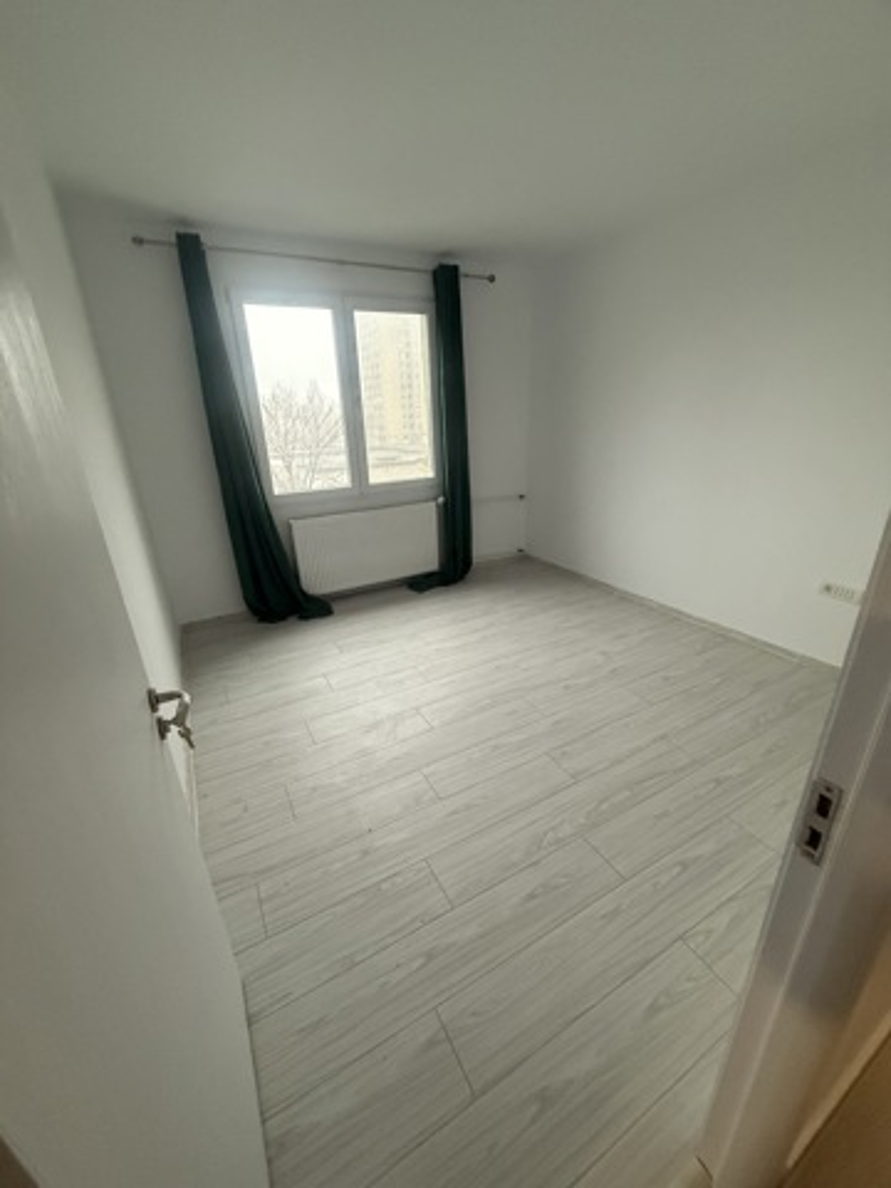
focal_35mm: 14
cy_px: 594
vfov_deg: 102.1
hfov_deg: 85.7
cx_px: 446
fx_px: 480
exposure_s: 1/100
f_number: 2.2
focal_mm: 2.22
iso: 640
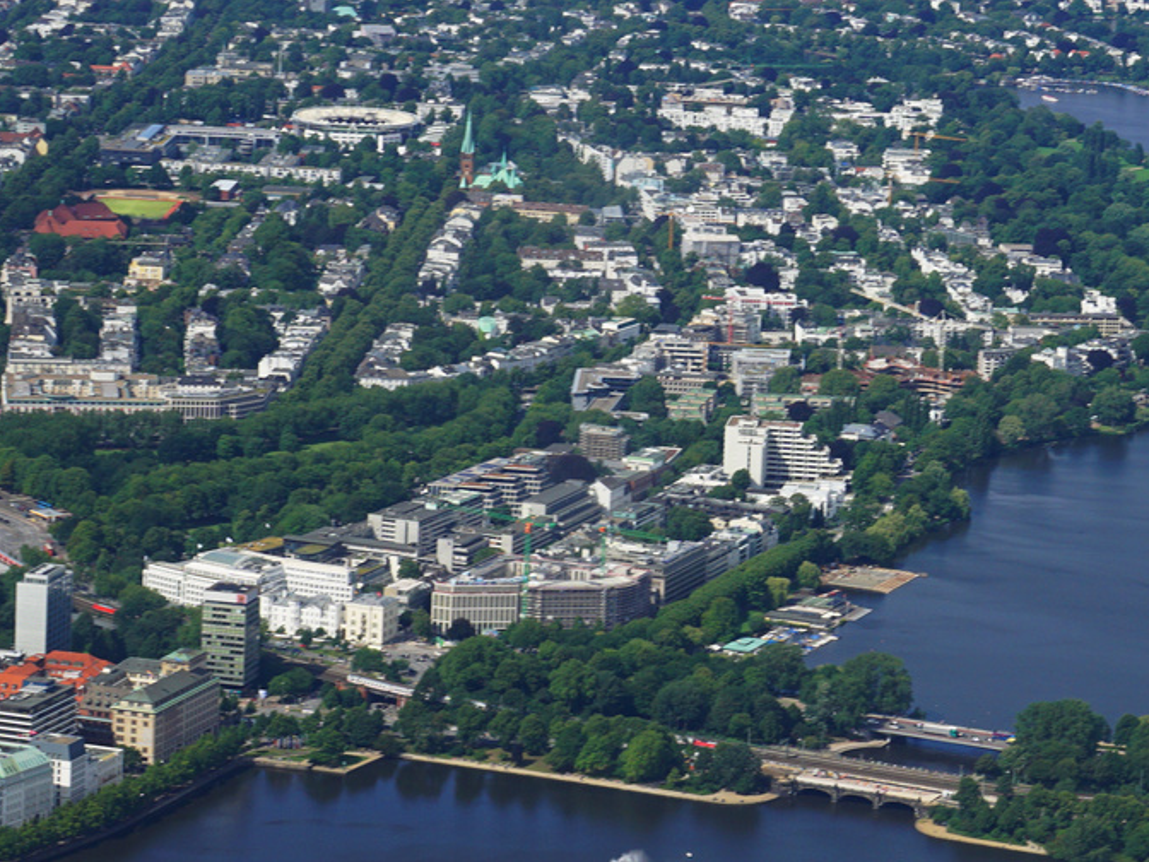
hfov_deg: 14.0
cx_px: 1117
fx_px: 4614
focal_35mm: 139
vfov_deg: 10.7
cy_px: 363
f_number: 8
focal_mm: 40
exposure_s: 1/160
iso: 100
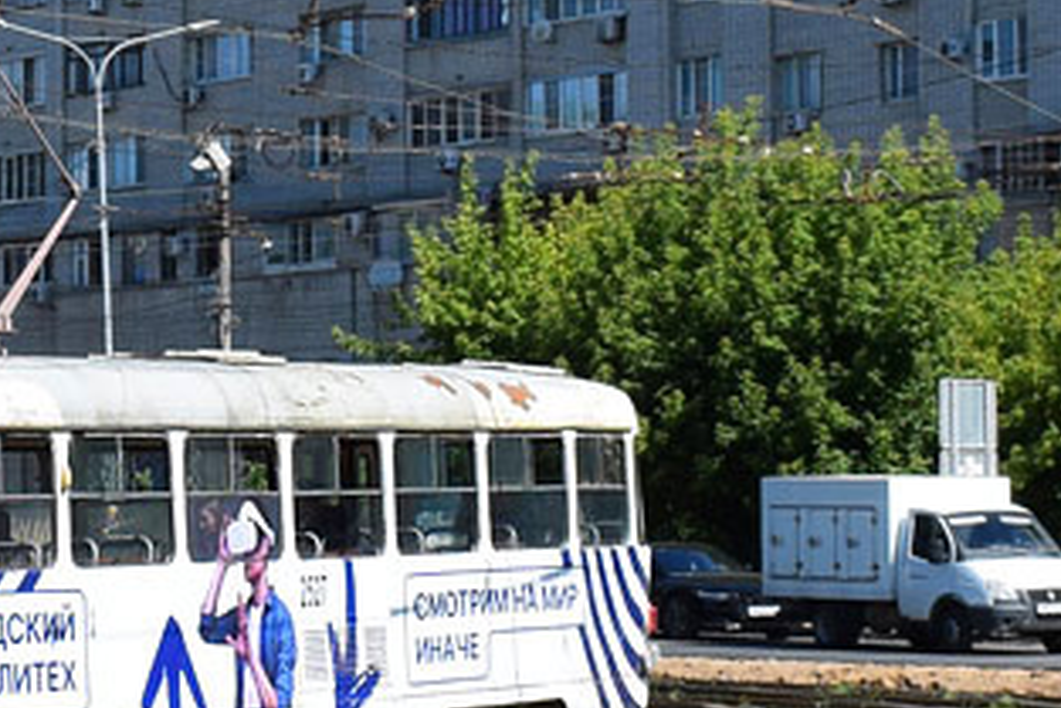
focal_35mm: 154
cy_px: 168
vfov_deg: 8.9
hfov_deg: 13.2
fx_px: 4548
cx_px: 47
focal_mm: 23
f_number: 8
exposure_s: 1/500
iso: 200
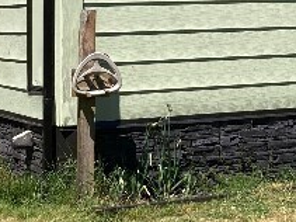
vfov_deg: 10.7
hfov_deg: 14.2
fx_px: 1162
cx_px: 318
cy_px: -46
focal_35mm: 136
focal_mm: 3.99
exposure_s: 1/1946
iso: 20
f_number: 1.8
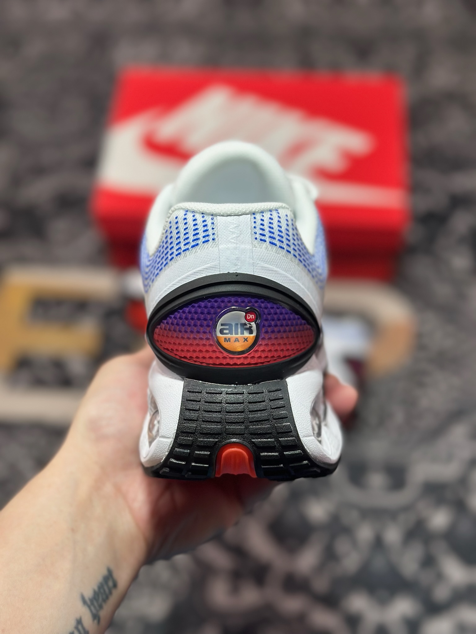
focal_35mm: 48
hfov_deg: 30.3
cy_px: 317
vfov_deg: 39.7
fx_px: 880
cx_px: 238
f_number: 1.78
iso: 80
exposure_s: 1/549
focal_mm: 6.86
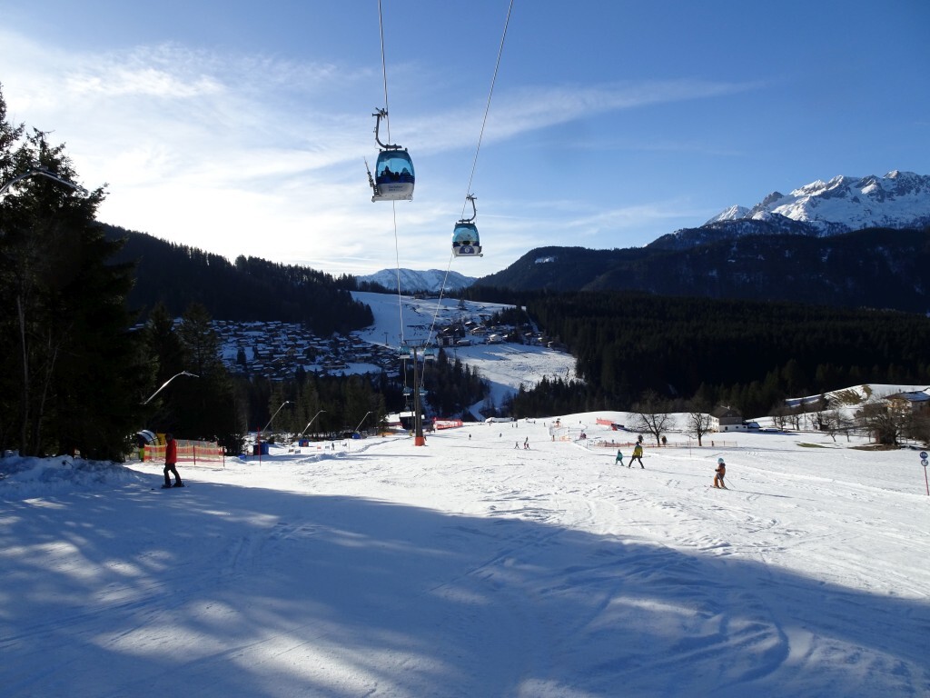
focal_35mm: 24
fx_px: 645
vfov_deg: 56.8
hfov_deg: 71.6
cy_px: 349
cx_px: 465
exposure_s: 1/1000
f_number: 3.5
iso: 80
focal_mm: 4.1
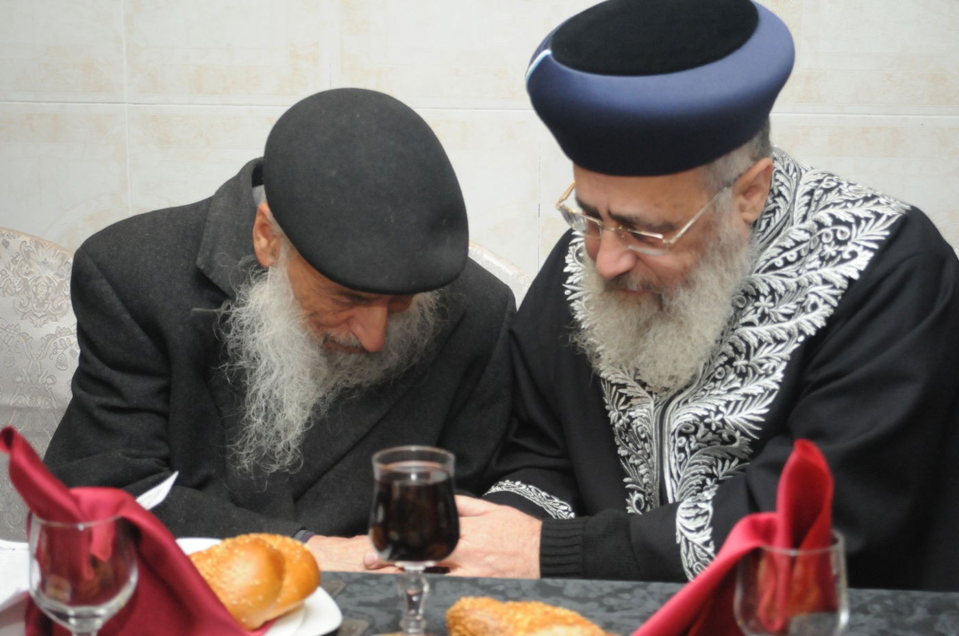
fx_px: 1596
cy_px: 318
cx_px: 480
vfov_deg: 22.6
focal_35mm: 60
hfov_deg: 33.4
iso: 1600
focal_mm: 40
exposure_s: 1/125
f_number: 5.3
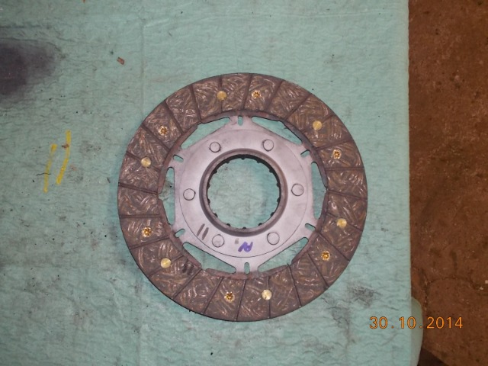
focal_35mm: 29
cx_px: 244
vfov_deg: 48.2
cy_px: 183
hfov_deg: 61.7
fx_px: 409
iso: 200
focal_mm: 4.1
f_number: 3.3
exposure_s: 1/25
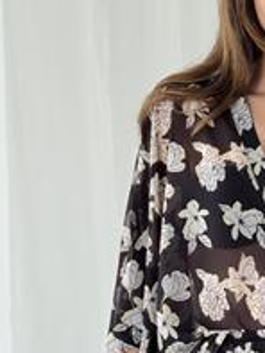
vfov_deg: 15.1
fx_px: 1326
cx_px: 283
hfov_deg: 11.3
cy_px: 243
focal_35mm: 130
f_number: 1.78
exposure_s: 1/149
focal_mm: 6.76
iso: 100
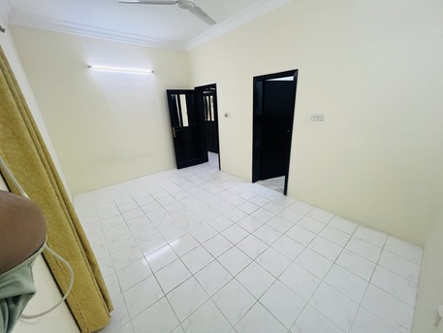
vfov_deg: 89.9
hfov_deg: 106.2
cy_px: 166
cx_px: 222
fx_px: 166
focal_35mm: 13
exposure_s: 1/100
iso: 200
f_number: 1.8
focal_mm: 1.57
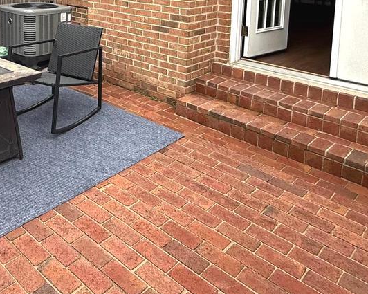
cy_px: -8
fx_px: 403
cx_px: 75
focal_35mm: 37
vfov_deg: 35.7
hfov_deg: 46.6
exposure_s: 1/297
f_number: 2.2
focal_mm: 2.22
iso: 50
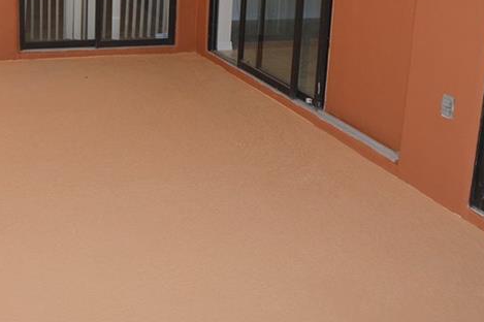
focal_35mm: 49
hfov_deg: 39.1
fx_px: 660
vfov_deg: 26.1
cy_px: 4
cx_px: 112
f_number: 8
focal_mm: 15
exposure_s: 1/200
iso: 200
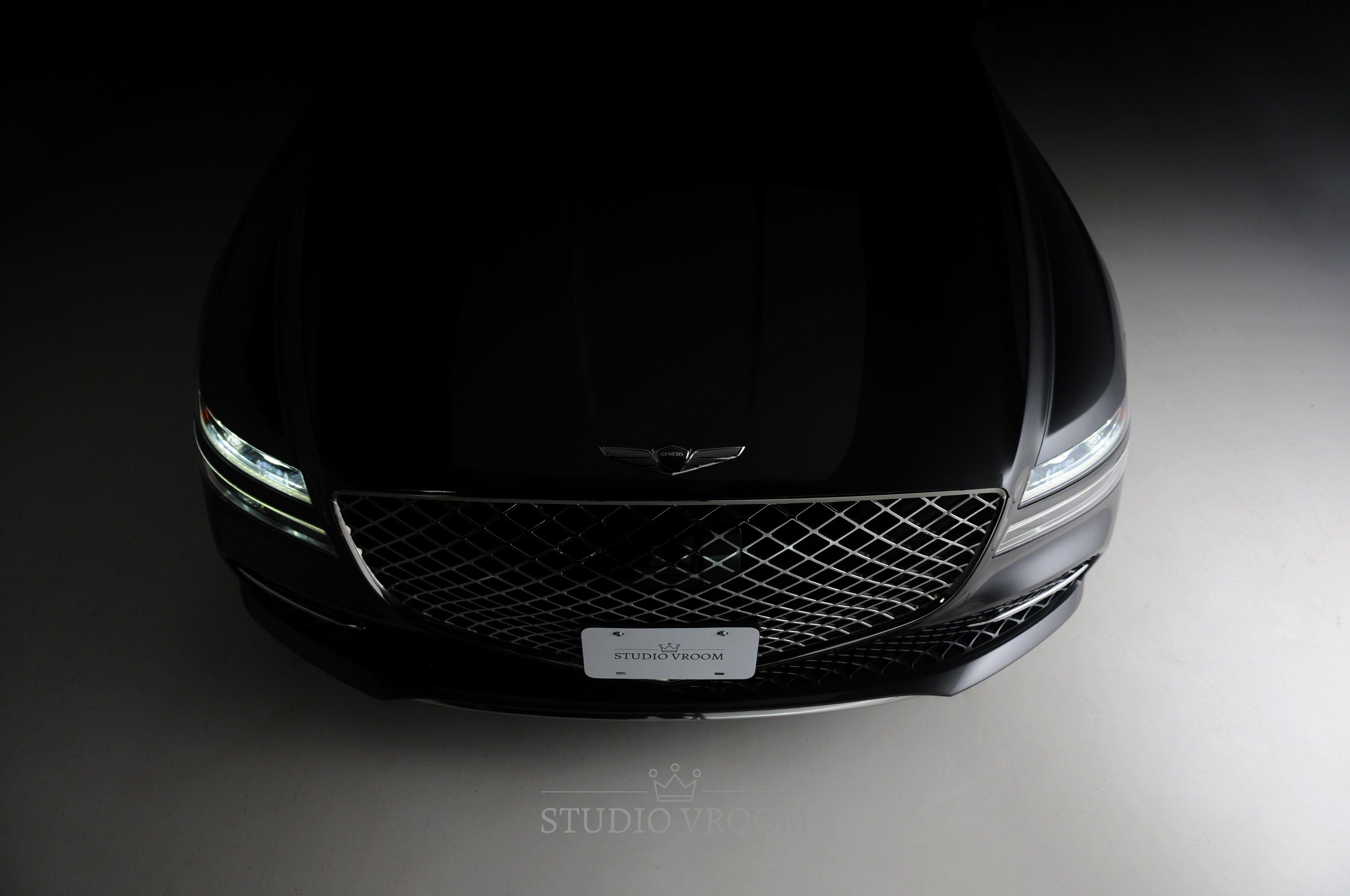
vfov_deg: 50.3
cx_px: 675
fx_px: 955
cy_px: 448
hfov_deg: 70.5
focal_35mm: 26
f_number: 2.8
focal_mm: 17
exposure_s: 1/320
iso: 160
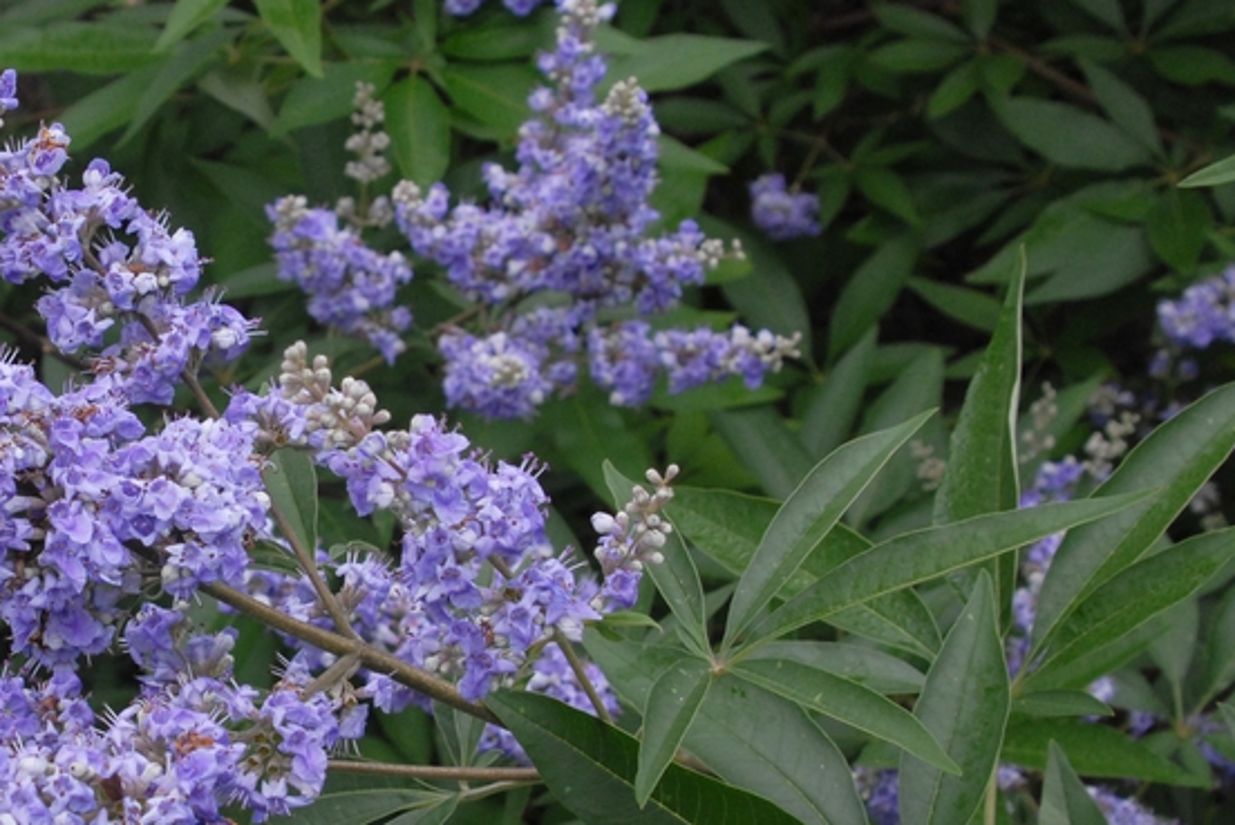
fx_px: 3056
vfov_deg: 15.4
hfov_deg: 22.4
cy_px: 491
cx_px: 170
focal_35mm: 89
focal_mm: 32
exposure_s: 1/250
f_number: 8
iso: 400
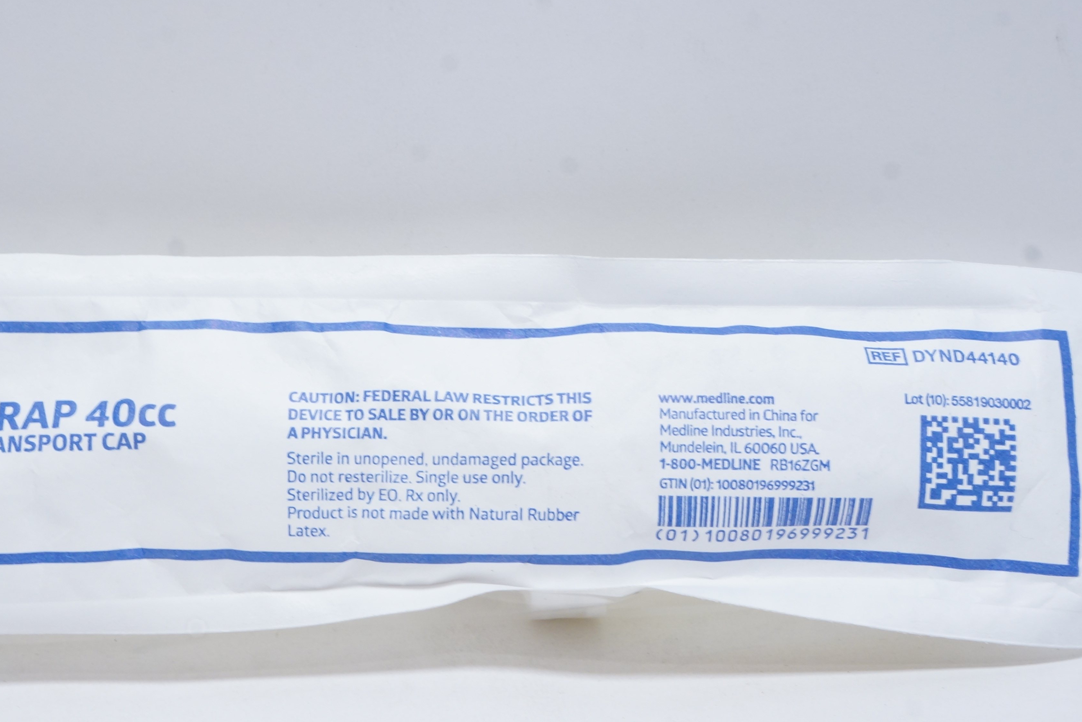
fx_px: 2104
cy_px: 423
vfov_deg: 19.4
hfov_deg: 28.7
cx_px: 402
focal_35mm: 70
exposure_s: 1/6
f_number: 14
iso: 400
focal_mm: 32
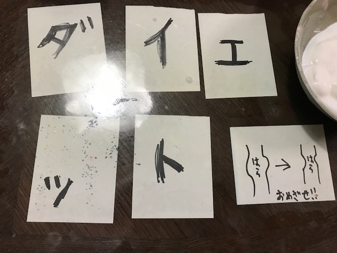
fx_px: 273
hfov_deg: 63.4
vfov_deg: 49.7
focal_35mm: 28
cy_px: 126
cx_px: 168
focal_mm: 3.99
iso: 40
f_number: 1.8
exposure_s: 1/15
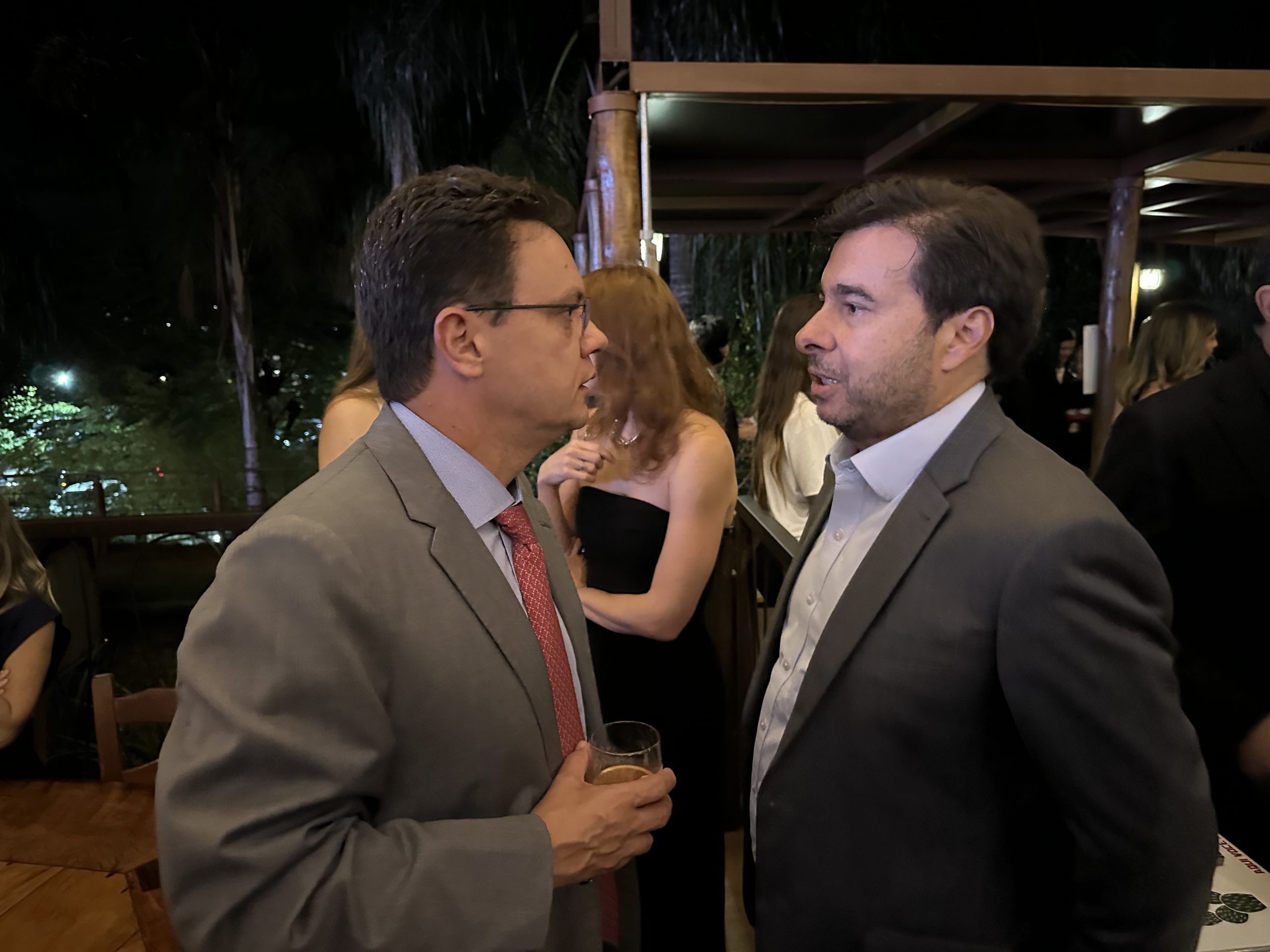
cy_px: 476
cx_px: 635
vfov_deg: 56.8
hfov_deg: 71.6
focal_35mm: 24
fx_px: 881
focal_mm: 6.86
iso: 1600
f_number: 1.78
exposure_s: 1/30
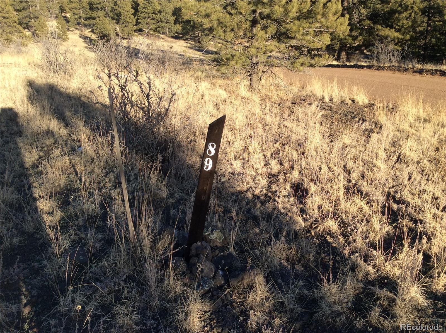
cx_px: 223
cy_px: 166
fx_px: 412
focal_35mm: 32
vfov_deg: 44.0
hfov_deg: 56.9
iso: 32
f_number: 2.4
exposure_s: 1/550
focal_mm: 3.3
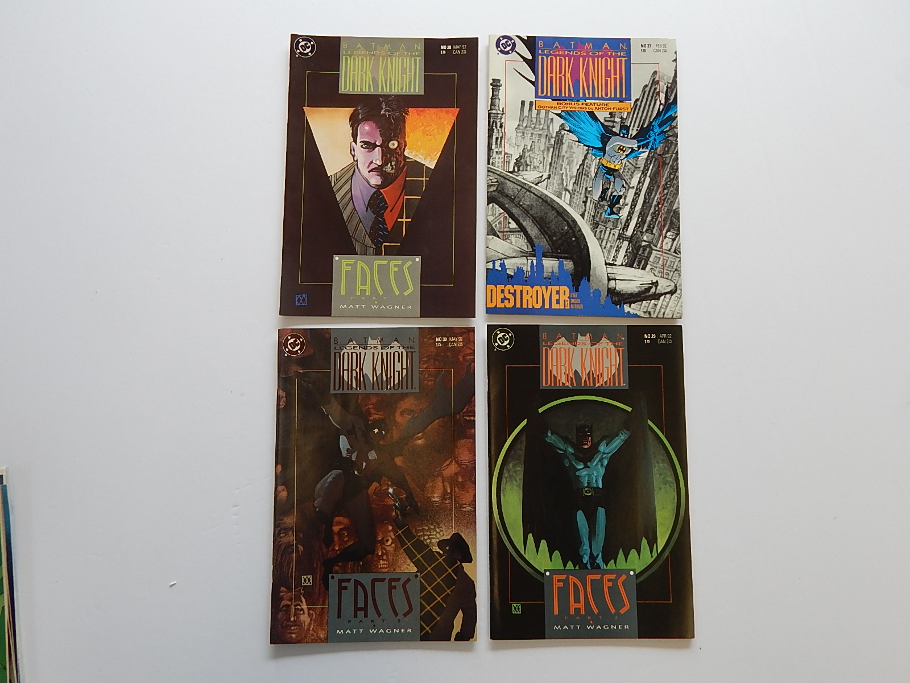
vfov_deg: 54.9
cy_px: 342
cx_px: 455
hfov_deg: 69.4
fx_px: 657
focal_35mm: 25
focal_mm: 4.5
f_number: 3.1
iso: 125
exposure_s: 1/100
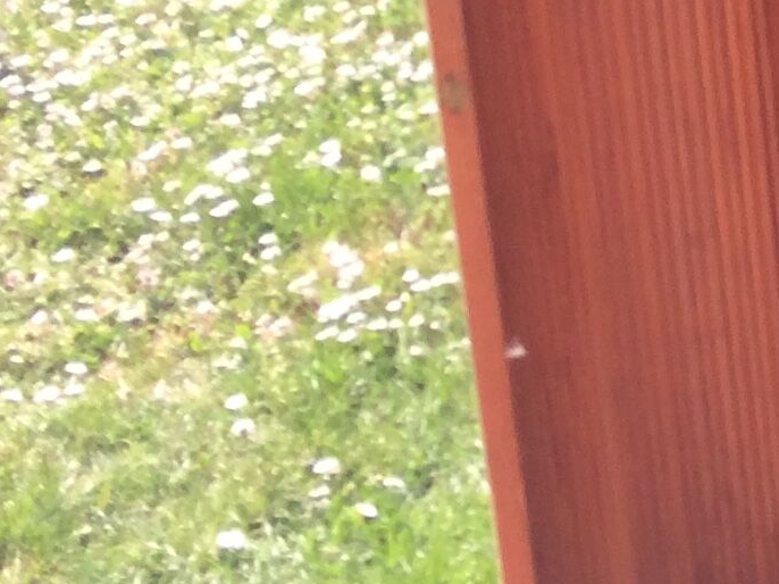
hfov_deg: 12.4
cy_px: -256
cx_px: 1601
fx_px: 3104
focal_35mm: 138
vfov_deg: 10.4
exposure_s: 1/641
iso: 32
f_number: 2.2
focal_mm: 4.15
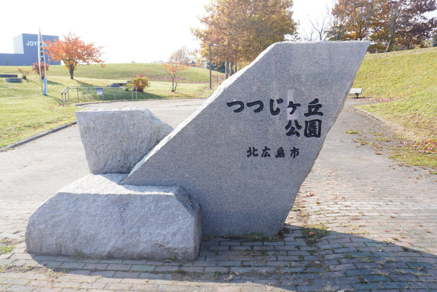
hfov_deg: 59.5
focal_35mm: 32
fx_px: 382
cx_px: 218
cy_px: 146
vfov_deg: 41.7
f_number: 6.3
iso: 100
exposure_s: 1/100
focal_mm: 21
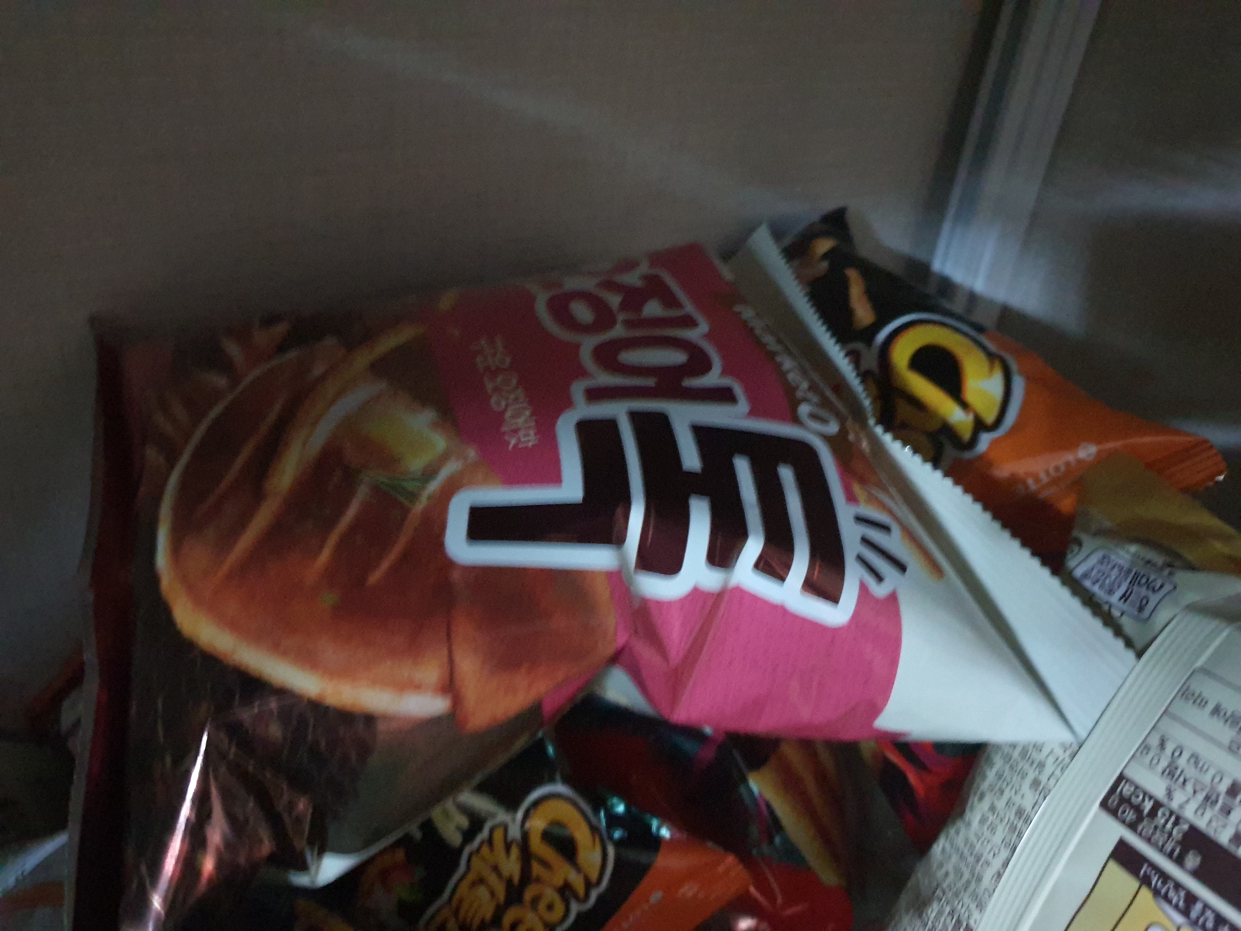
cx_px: 620
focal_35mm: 26
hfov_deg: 67.3
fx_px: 932
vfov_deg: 53.1
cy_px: 466
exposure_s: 1/6
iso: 1000
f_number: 1.5
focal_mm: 4.3
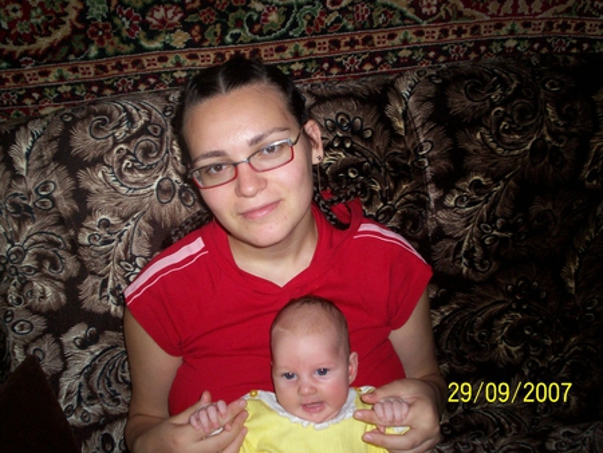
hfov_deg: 51.3
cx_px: 302
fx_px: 627
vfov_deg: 39.7
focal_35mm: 36
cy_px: 226
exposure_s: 1/64
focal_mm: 5.9
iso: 140
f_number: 4.5
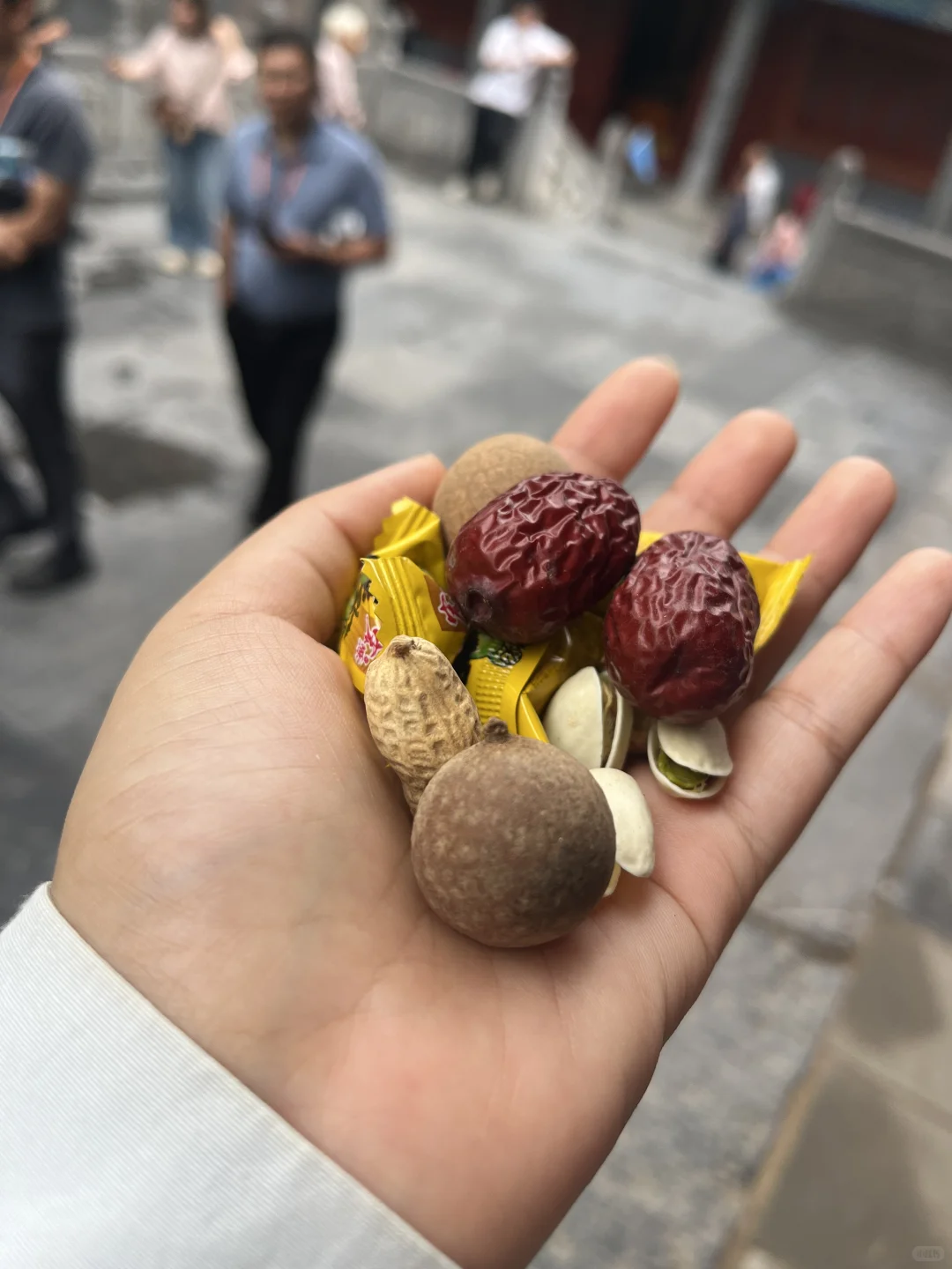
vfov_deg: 67.3
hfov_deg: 53.1
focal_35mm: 26
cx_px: 476
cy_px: 634
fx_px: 953
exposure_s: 1/369
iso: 50
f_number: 1.6
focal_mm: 5.1
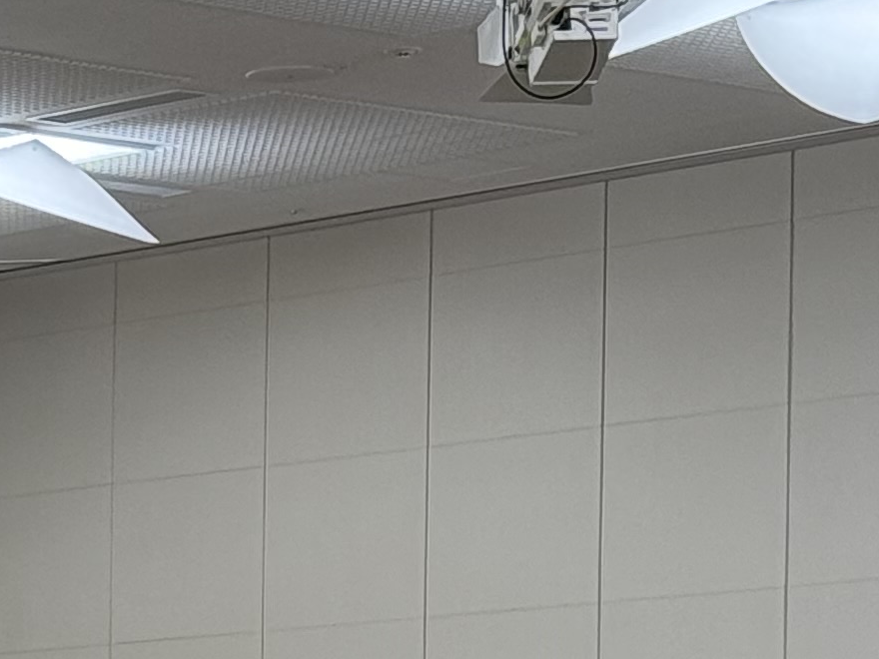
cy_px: 1052
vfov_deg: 6.6
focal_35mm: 220
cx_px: -968
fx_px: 5586
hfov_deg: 8.5
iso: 100
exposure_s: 1/104
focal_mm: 6.76
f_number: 1.78
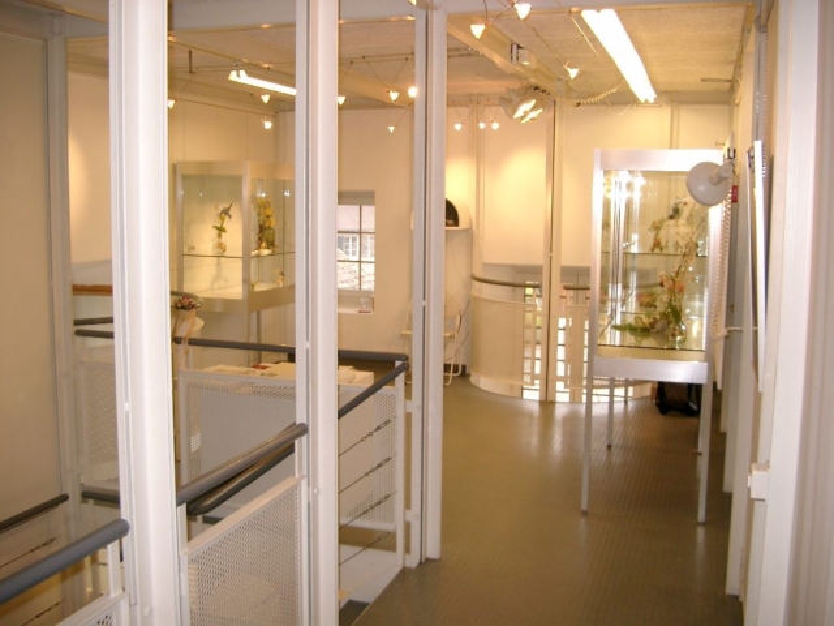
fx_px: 891
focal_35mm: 37
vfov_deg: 38.7
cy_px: 313
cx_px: 417
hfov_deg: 50.1
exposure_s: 1/80
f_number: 2.6
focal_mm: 7.6
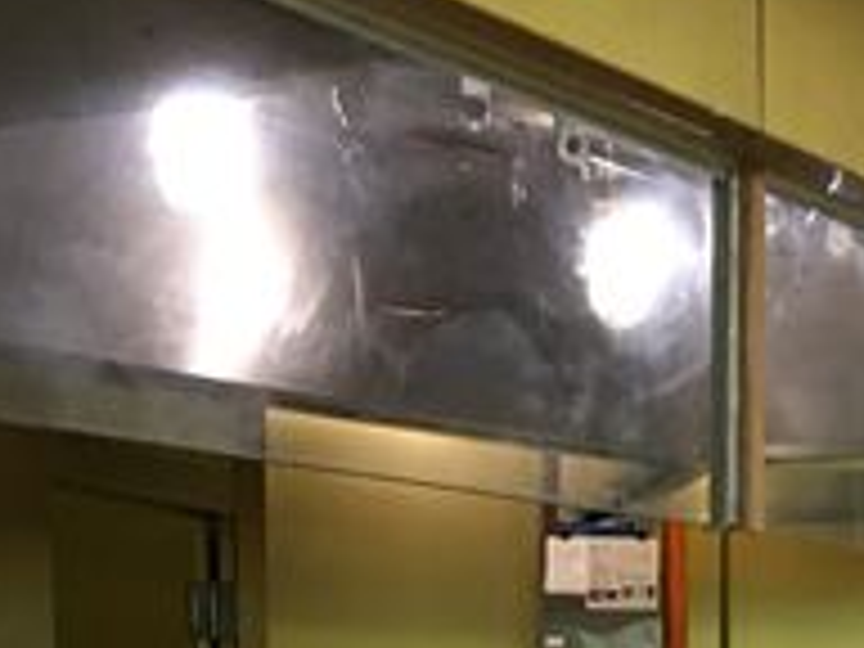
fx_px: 3020
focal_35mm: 121
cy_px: 994
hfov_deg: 16.1
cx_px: 765
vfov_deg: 11.7
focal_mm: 4.15
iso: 64
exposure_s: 1/15
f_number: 2.2
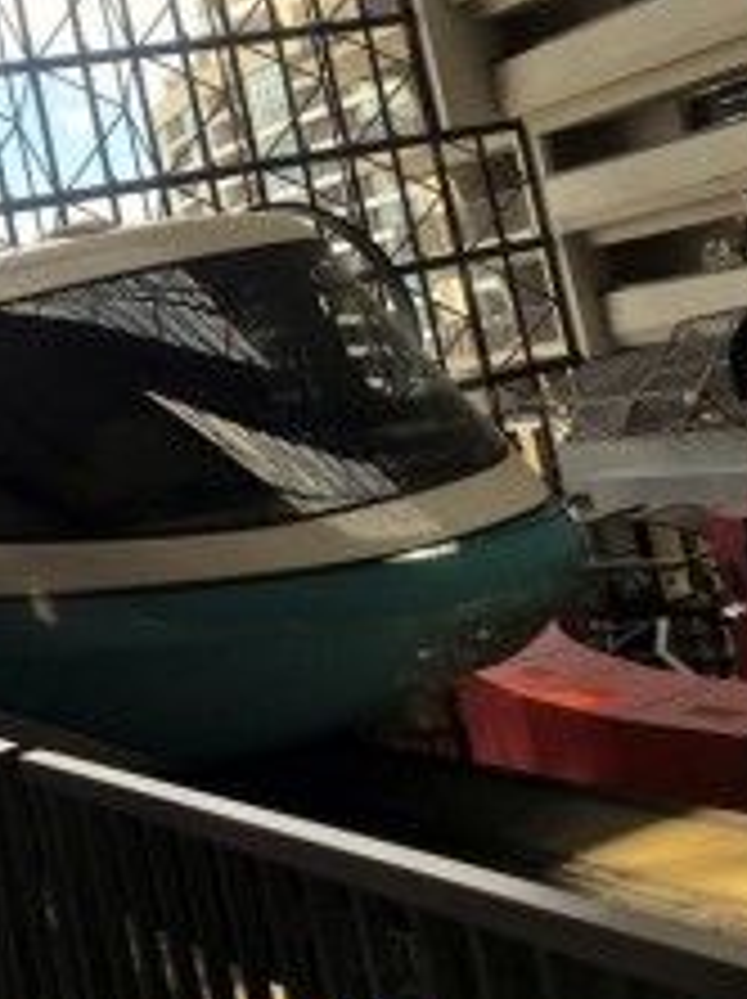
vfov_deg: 31.1
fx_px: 1759
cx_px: 162
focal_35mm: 61
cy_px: 245
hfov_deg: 23.7
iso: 25
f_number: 2.2
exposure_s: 1/620
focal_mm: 4.15
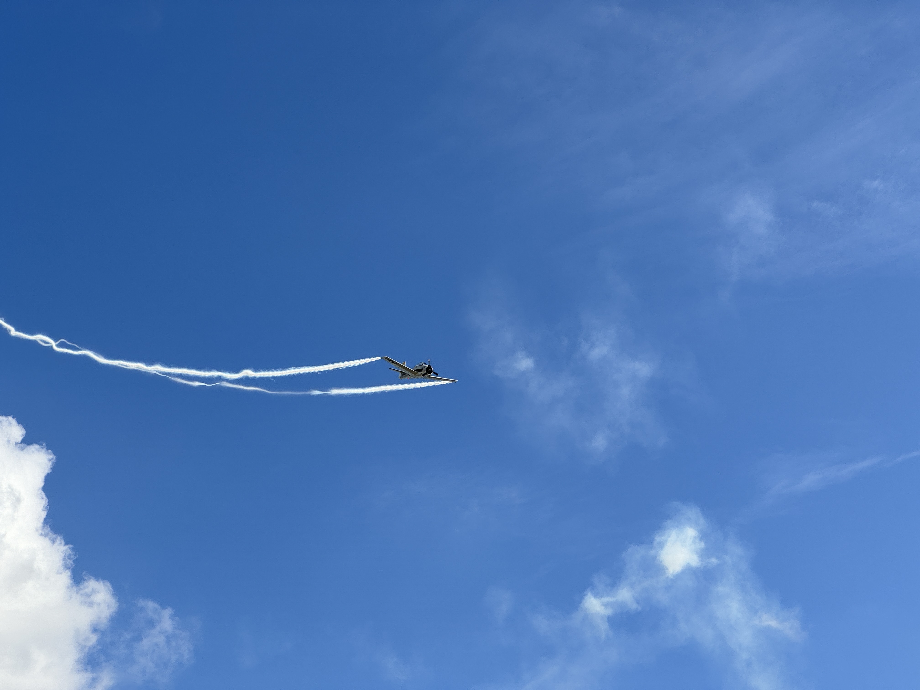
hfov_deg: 25.3
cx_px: 460
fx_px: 2046
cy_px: 345
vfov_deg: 19.1
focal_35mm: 77
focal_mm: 9
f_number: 2.8
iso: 25
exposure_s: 1/1064
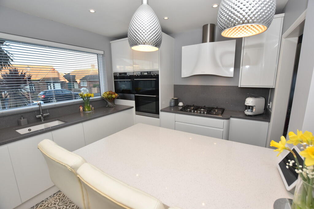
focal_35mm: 15
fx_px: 131
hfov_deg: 100.4
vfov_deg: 77.3
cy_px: 104
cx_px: 157
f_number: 5
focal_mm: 10
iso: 280
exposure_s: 1/200
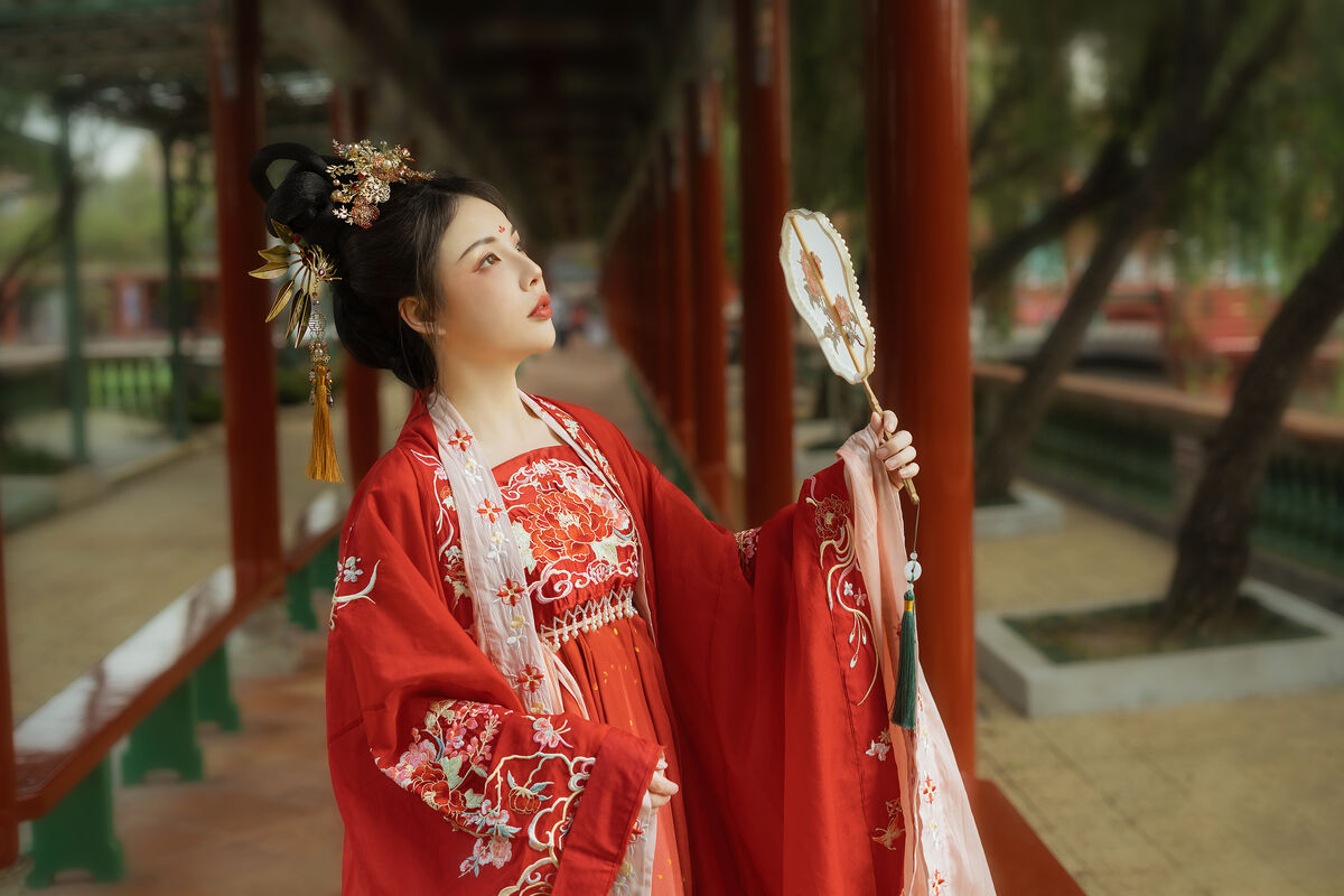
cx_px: 672
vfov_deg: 27.0
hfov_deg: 39.6
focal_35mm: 50
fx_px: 1867
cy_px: 448
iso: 100
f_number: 2.5
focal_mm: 50
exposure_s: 1/200
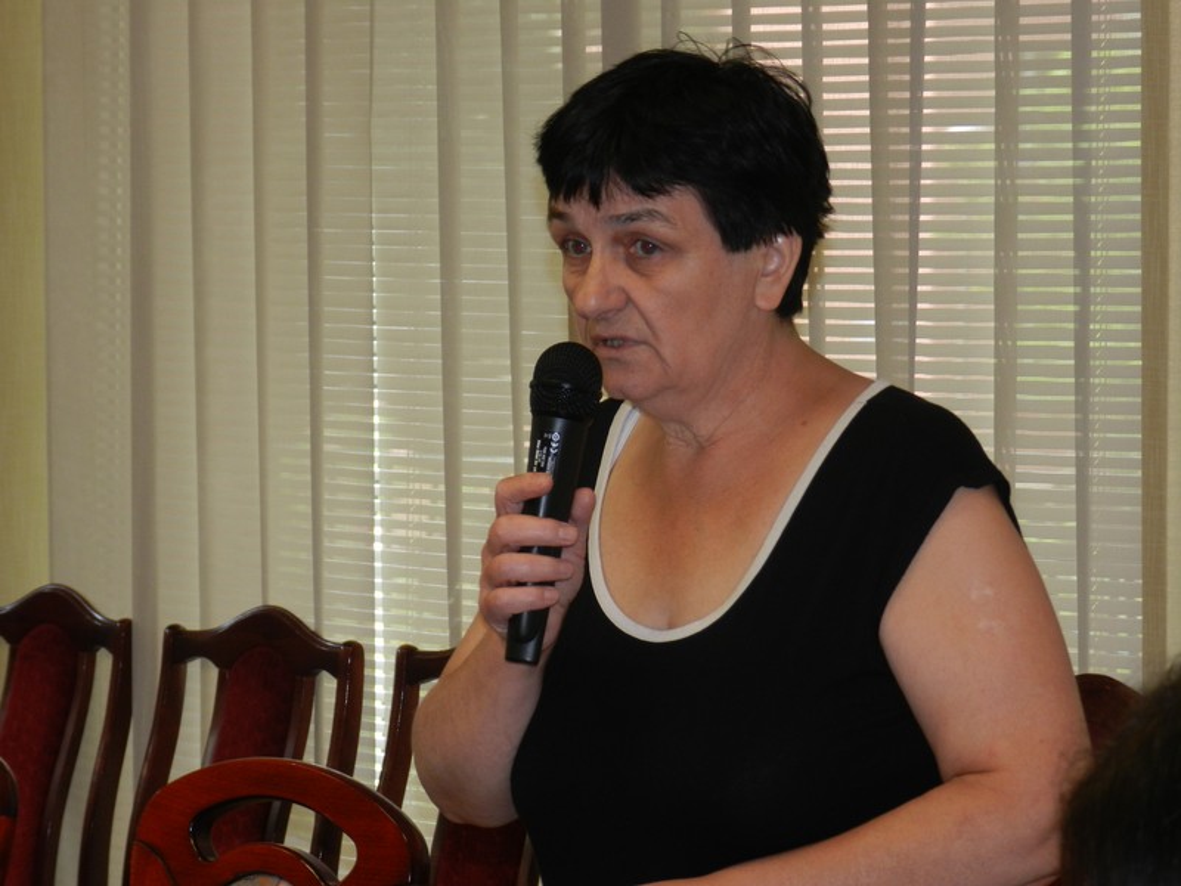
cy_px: 443
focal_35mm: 145
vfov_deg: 10.2
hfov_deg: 13.6
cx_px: 590
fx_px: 4947
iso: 220
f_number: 5.1
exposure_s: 1/30
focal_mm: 25.7
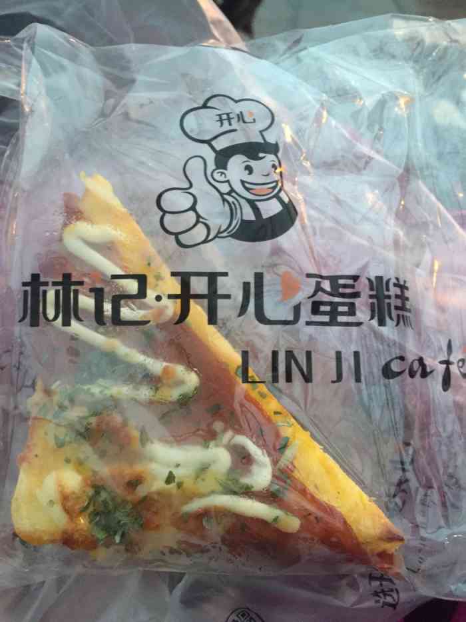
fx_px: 520
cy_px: 311
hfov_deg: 48.2
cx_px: 233
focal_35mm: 29
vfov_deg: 61.7
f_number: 2.2
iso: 125
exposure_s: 1/8
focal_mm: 4.15
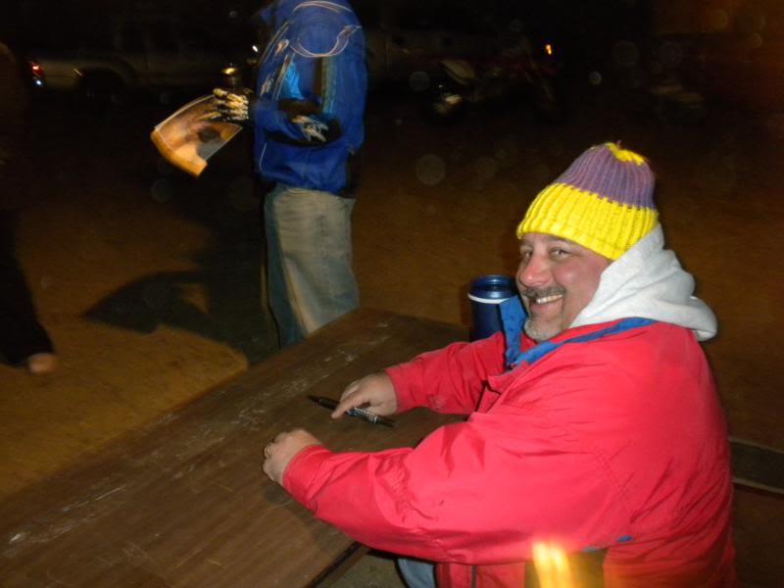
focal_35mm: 37
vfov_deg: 38.7
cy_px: 294
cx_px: 392
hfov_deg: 50.1
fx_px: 838
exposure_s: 1/4
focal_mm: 6.6
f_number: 3.5
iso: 400
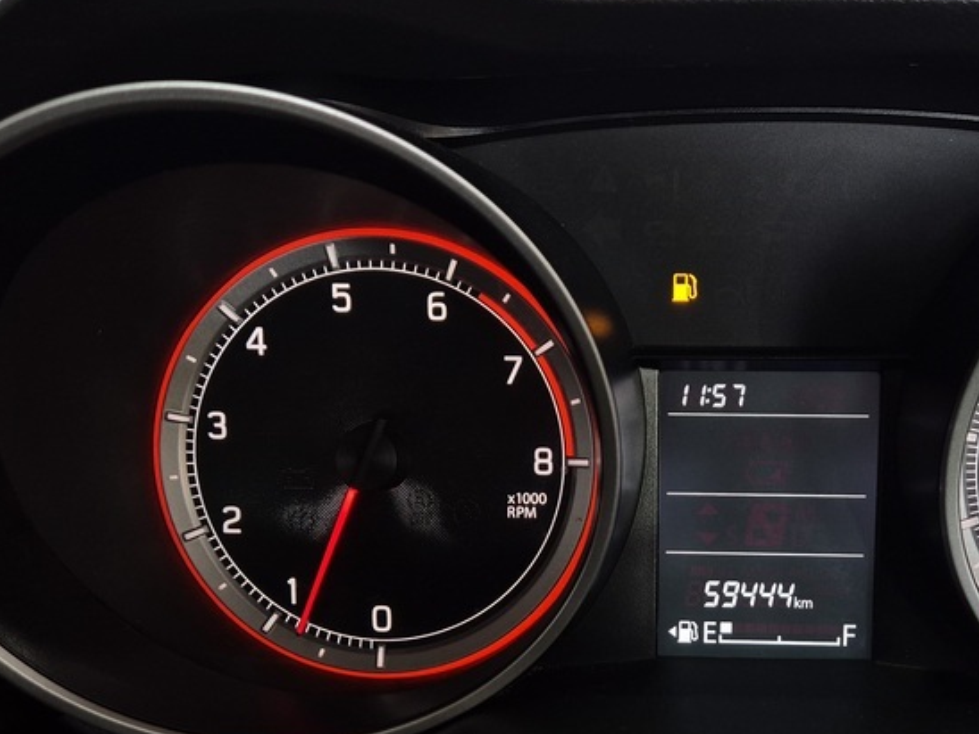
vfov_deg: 33.0
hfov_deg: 43.3
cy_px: 546
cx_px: 648
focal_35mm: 43
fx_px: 1216
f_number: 1.8
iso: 320
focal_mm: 5.4
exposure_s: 1/100
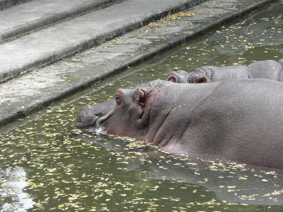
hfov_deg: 10.8
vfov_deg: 8.1
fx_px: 1496
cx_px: 142
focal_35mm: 183
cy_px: 106
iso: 125
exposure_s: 1/200
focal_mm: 32.74
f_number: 4.5
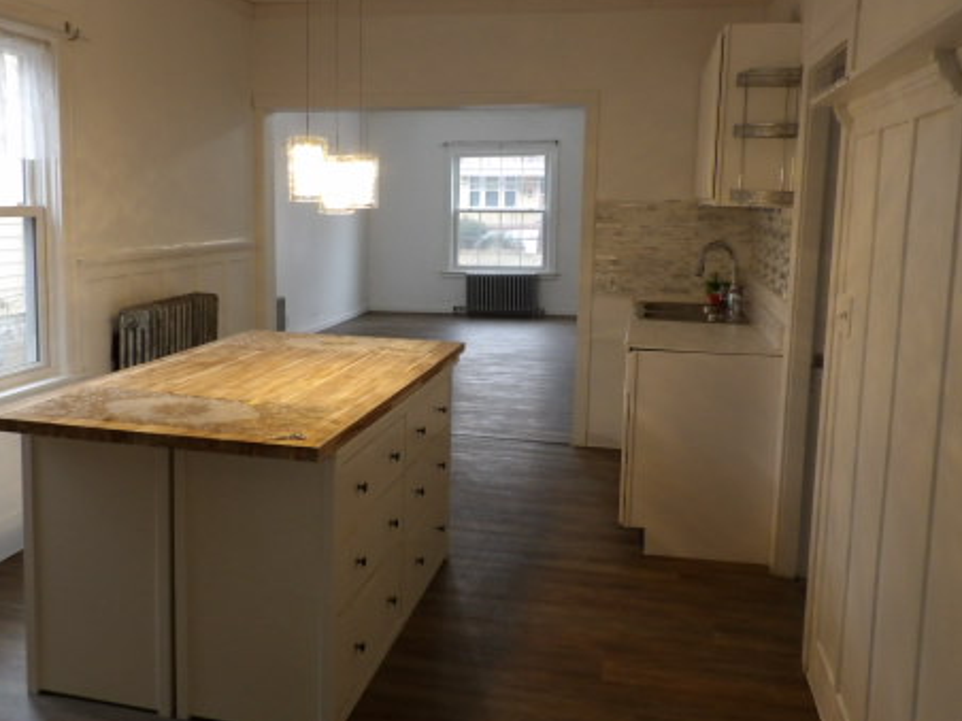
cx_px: 392
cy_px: 345
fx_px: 945
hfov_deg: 53.6
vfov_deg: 41.8
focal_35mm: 34
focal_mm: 4.3
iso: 200
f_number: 3.2
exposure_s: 1/27
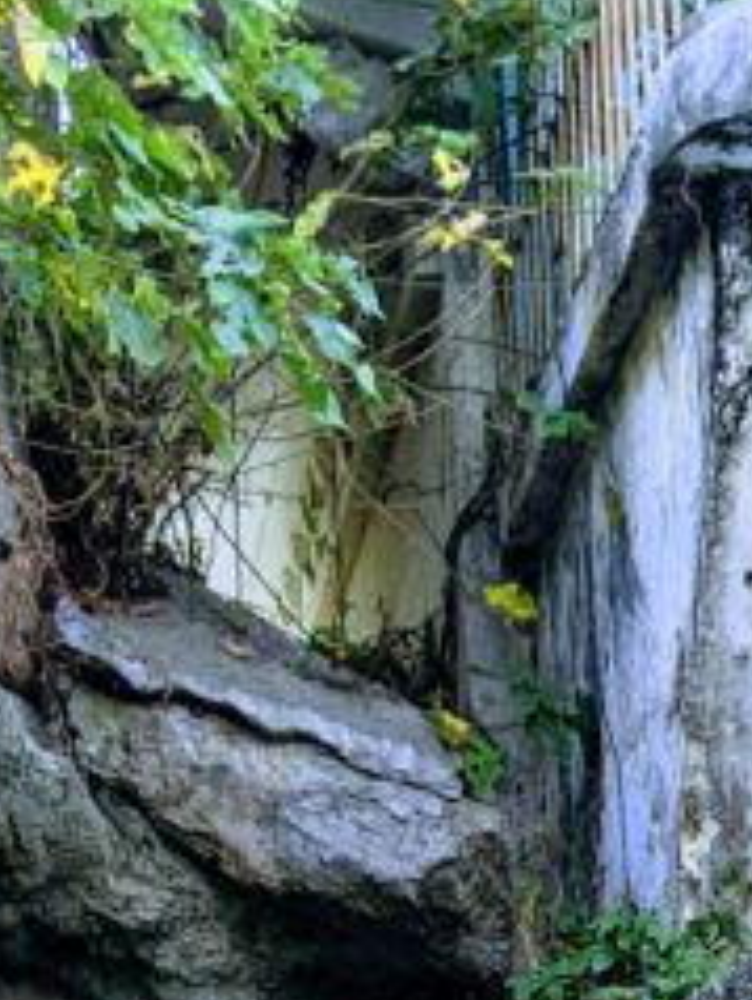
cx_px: 958
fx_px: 3354
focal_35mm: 116
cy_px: 1668
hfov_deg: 12.4
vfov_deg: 15.2
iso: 42
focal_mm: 4.44
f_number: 1.8
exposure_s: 1/533
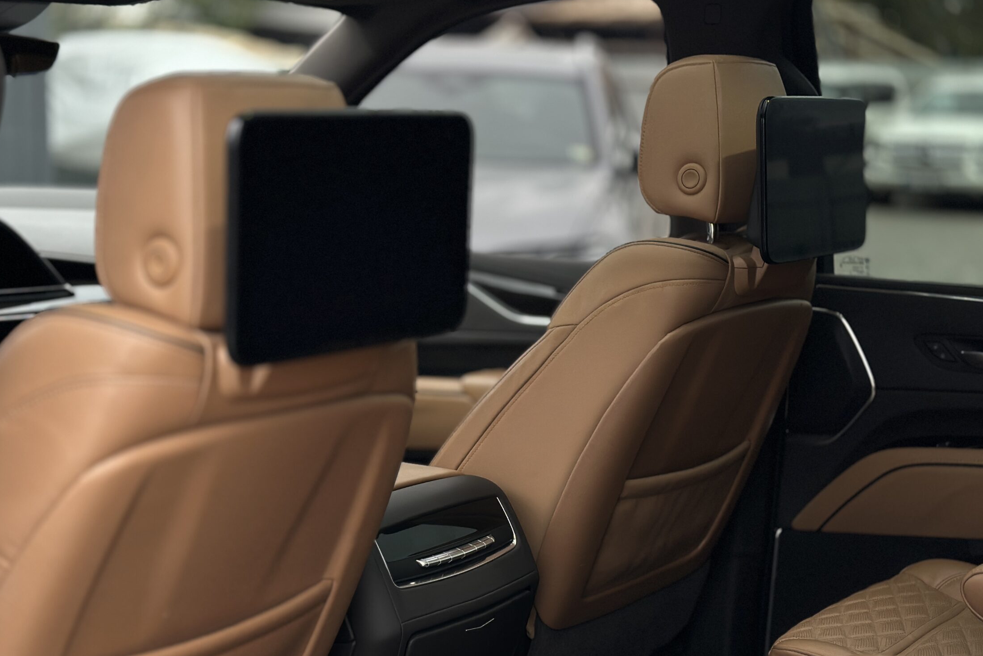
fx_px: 1584
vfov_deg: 23.4
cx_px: 422
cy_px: 366
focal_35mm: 58
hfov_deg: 34.4
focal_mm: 6.86
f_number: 1.78
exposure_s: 1/48
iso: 160
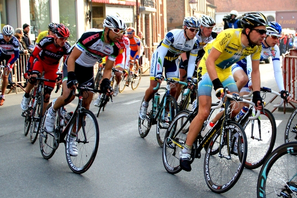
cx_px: 148
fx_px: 371
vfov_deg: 29.9
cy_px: 99
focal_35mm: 45
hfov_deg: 43.6
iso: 200
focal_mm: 30
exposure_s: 1/1000
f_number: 4
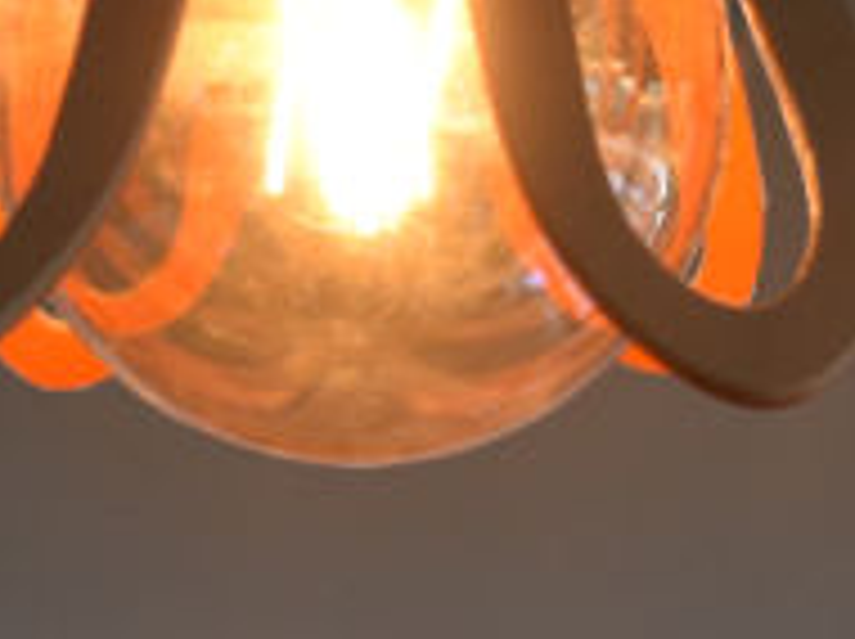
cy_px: -212
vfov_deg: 9.2
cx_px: 356
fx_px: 3898
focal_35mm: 158
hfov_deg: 12.5
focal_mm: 26
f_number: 5.6
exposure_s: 1/125
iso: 400
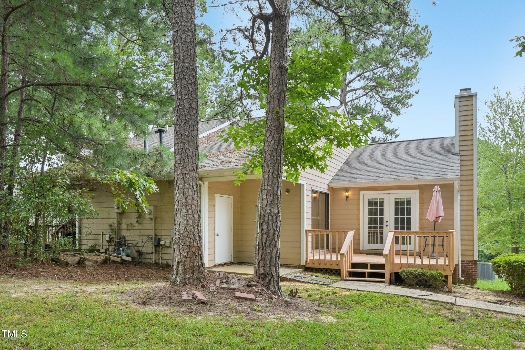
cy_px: 175
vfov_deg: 52.2
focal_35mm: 24
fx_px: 357
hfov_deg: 72.6
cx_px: 262
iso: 100
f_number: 8
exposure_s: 1/30
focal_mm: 24.5
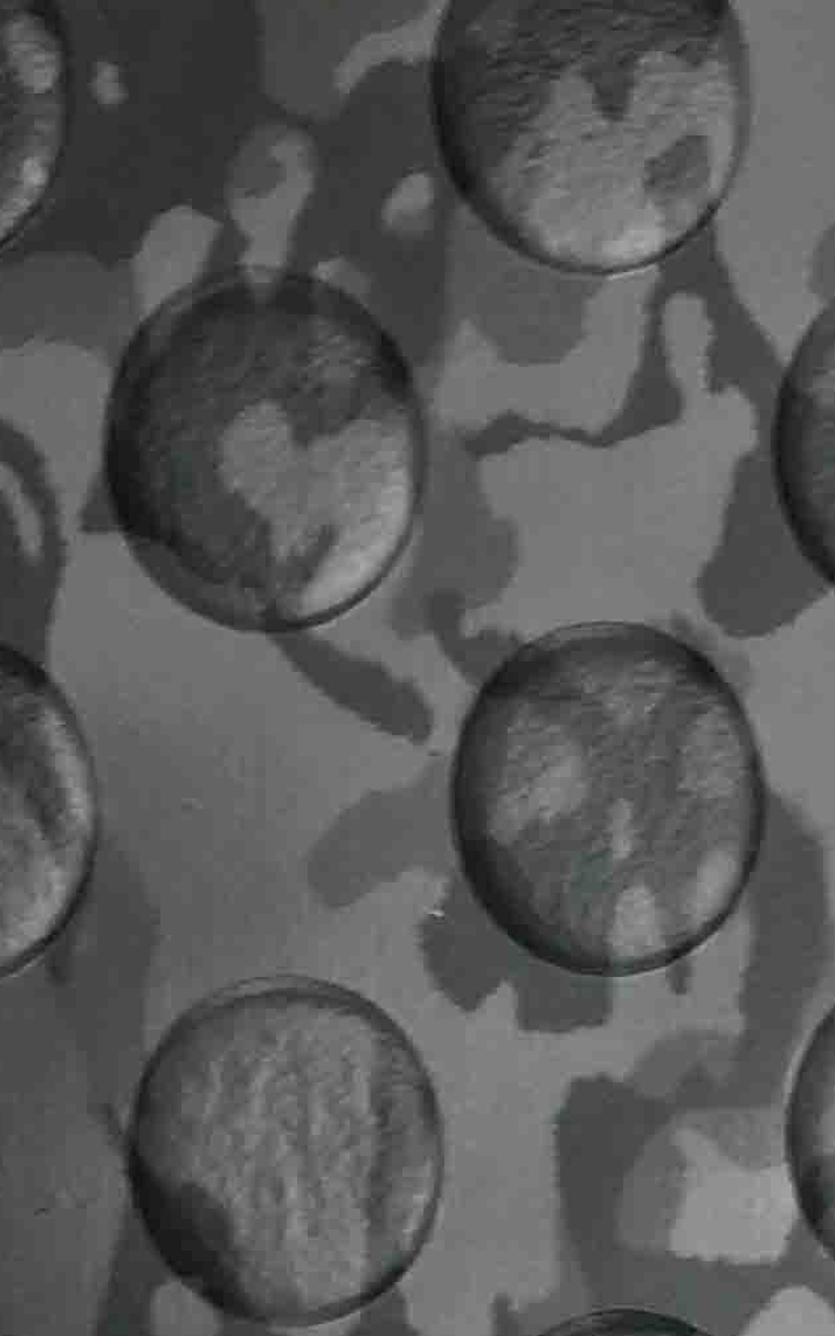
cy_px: 1419
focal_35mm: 122
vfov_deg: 16.6
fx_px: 4442
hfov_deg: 10.7
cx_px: 686
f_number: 2.2
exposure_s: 1/50
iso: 32
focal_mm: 4.15
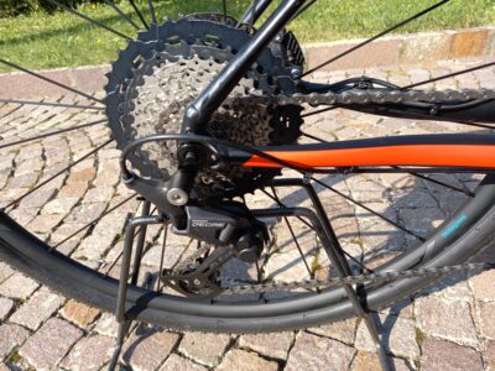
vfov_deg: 54.9
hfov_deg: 69.4
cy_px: 186
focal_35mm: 25
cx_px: 248
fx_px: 357
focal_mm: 4.6
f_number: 2
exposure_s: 1/242
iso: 25
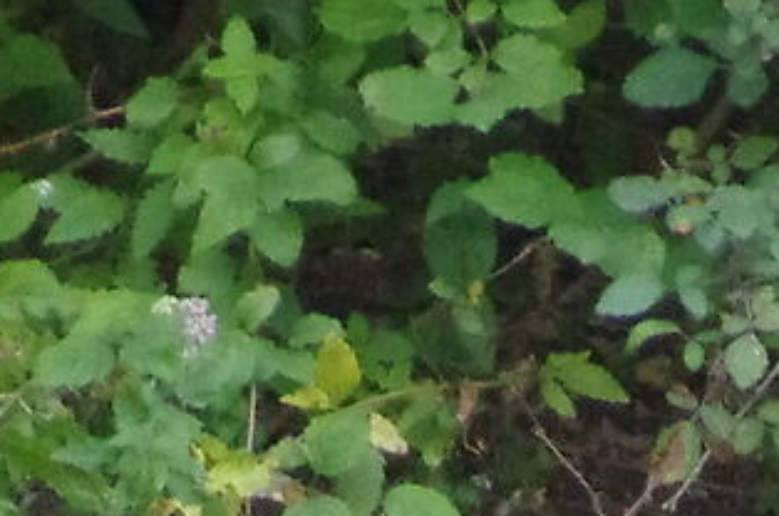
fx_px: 66923
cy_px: 1116
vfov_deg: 0.4
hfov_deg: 0.7
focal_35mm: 3099
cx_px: 585
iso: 3200
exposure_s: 1/250
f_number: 6.3
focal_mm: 270
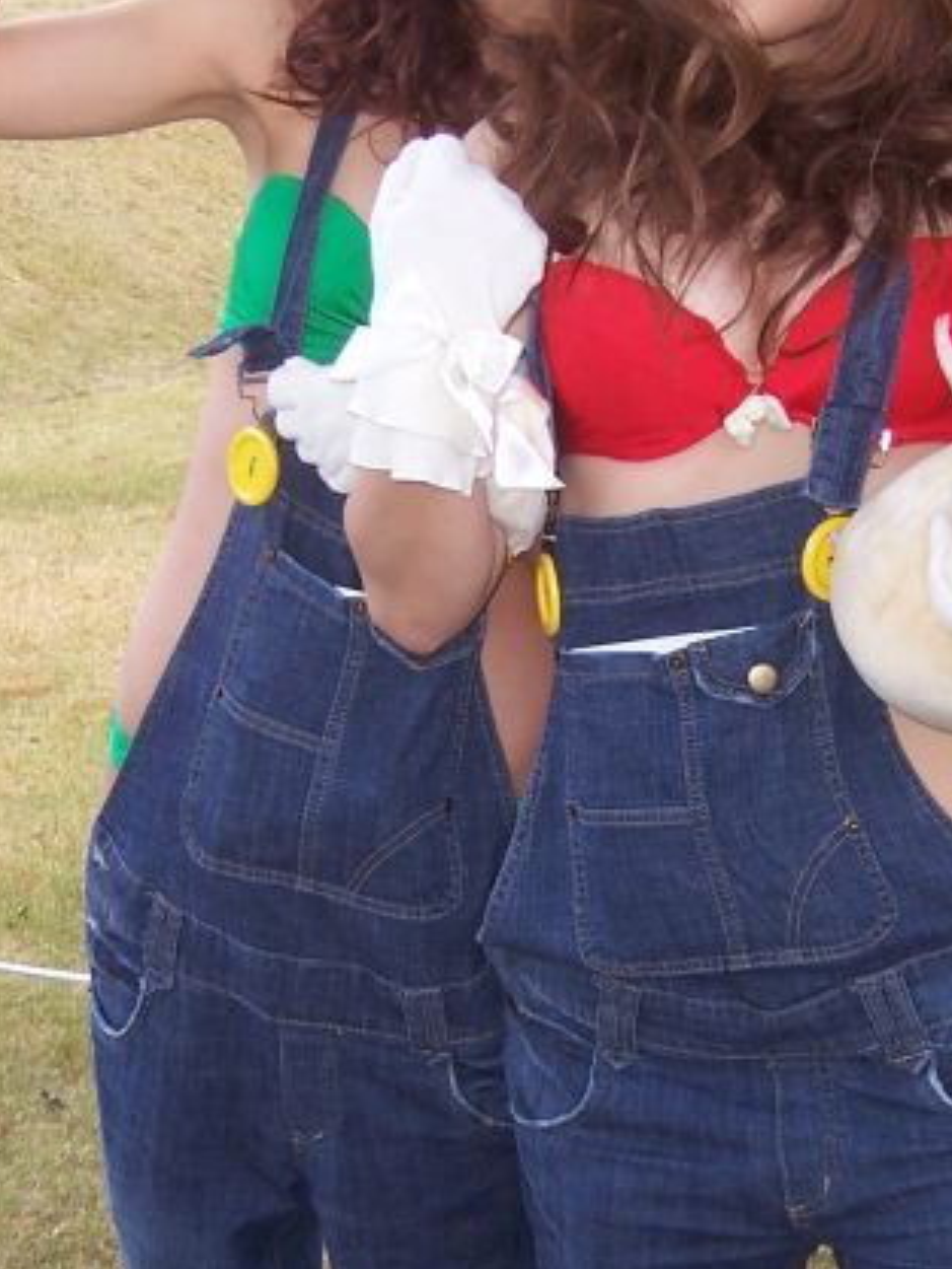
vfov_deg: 21.7
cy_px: 732
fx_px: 3299
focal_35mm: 90
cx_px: 663
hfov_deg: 16.4
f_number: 3.3
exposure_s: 1/125
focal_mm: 7.3
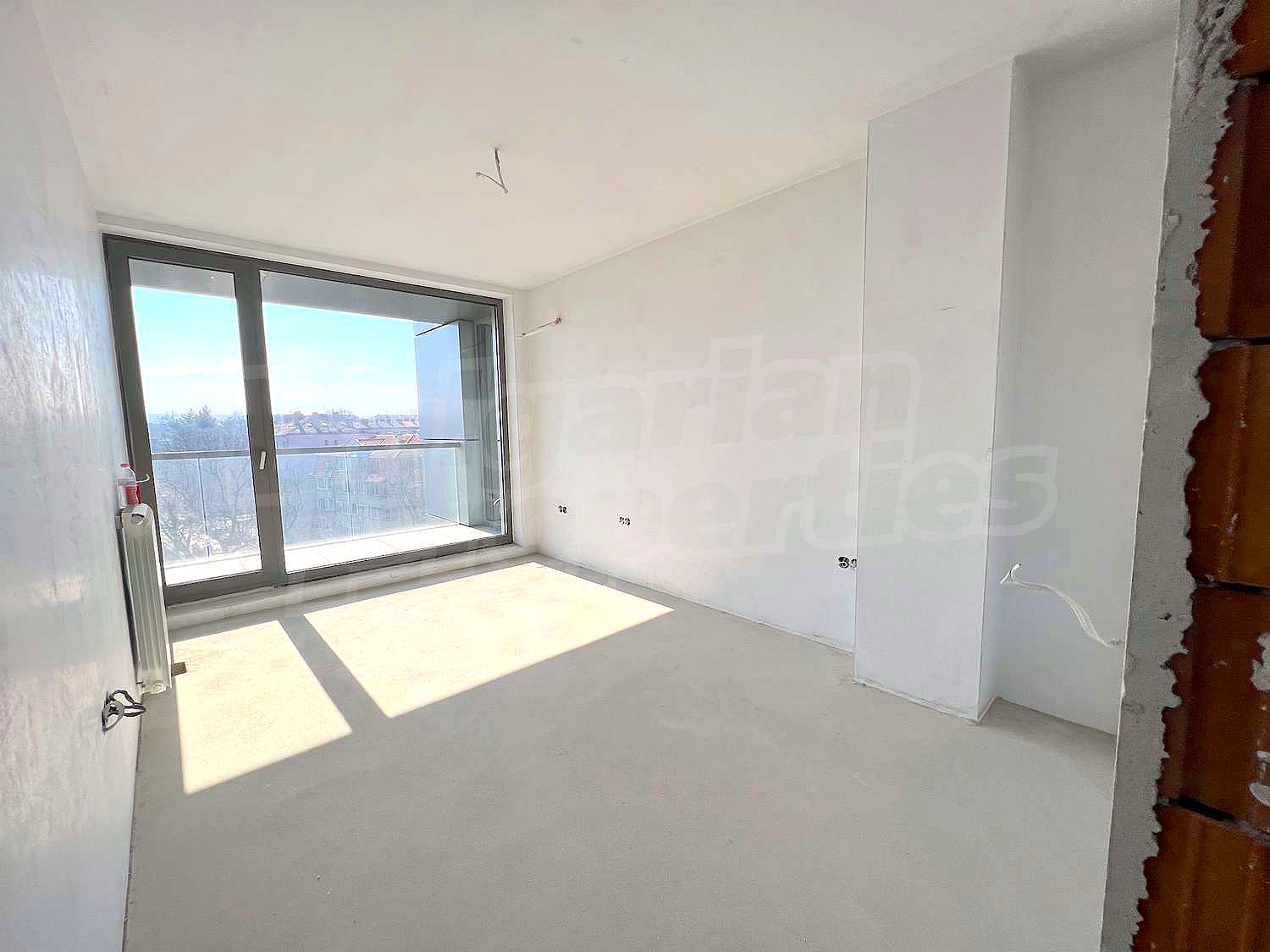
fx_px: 477
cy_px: 476
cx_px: 635
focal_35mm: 13
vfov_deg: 89.9
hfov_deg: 106.2
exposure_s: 1/732
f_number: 1.8
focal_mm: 1.57
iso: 32
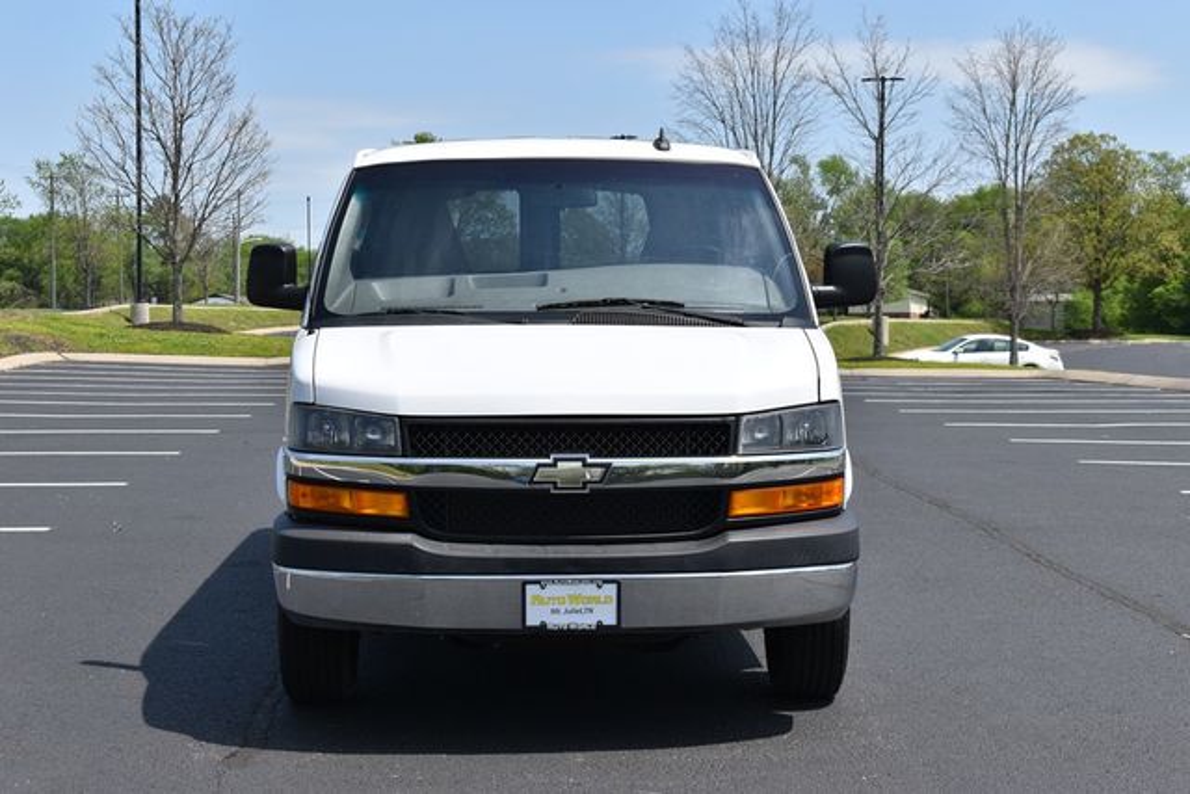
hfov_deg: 29.2
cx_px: 595
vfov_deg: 19.7
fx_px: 2281
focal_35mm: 69
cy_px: 397
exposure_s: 1/320
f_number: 9
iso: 100
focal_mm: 46
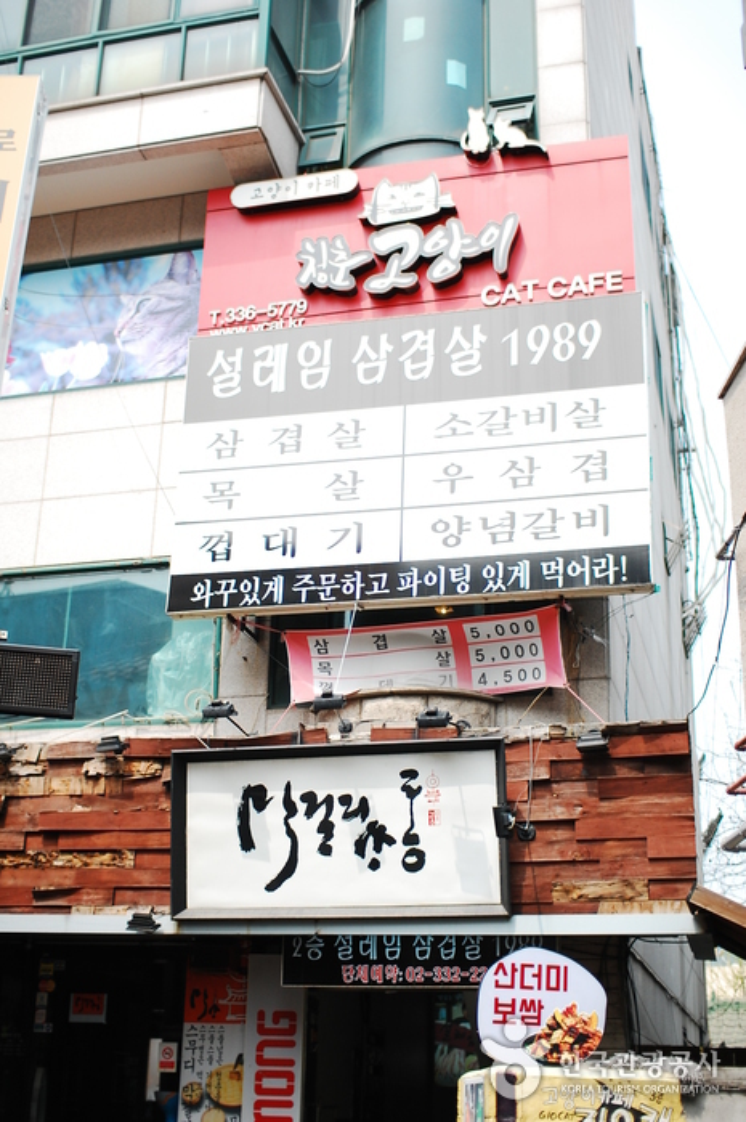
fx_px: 1401
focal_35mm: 45
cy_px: 561
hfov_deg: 29.8
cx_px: 373
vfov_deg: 43.6
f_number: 1.4
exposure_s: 1/4000
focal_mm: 30
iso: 200
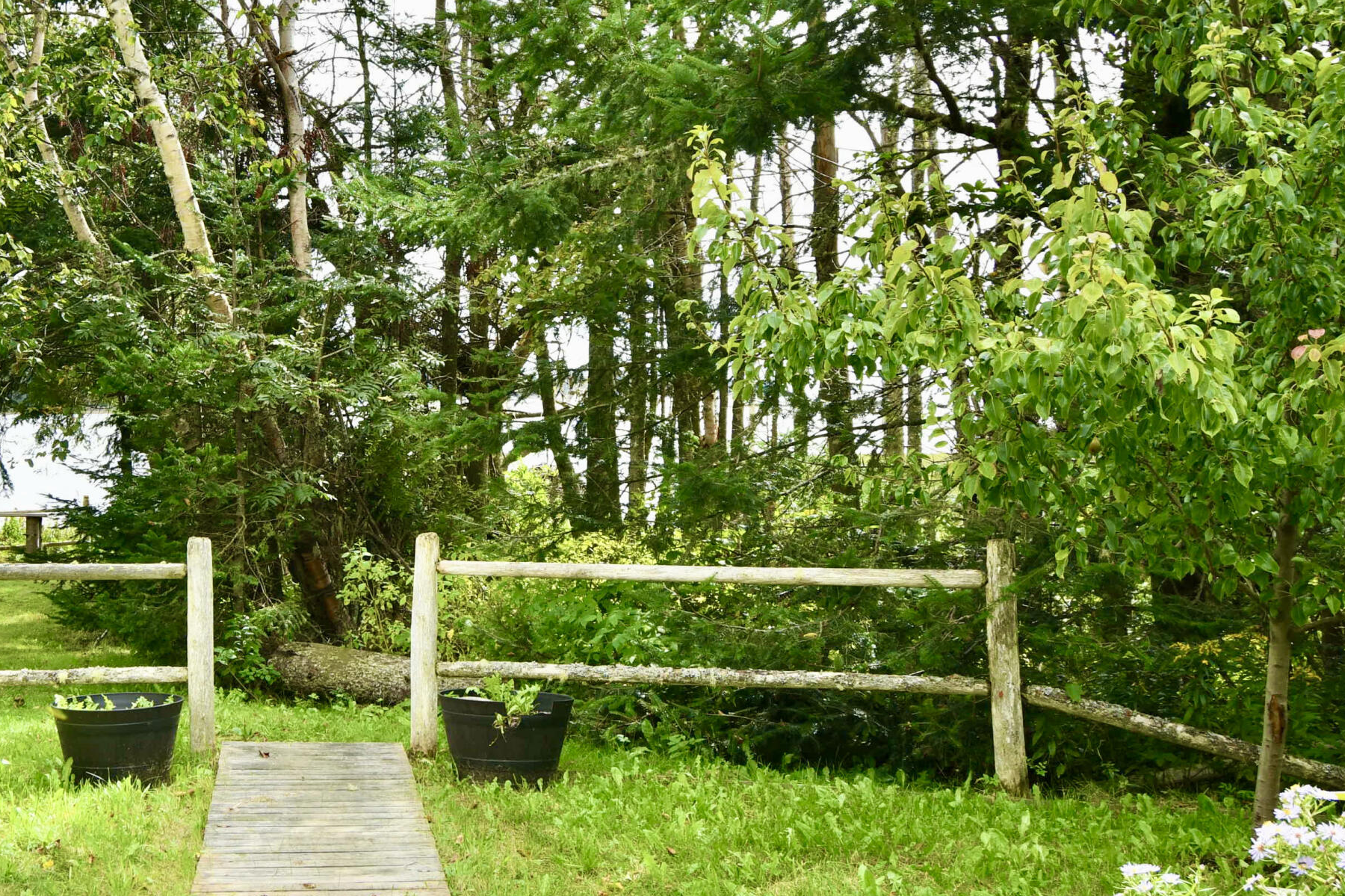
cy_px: 312
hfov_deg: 38.2
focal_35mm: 50
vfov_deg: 26.8
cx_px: 281
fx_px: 1867
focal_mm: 20
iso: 160
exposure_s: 1/200
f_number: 6.3
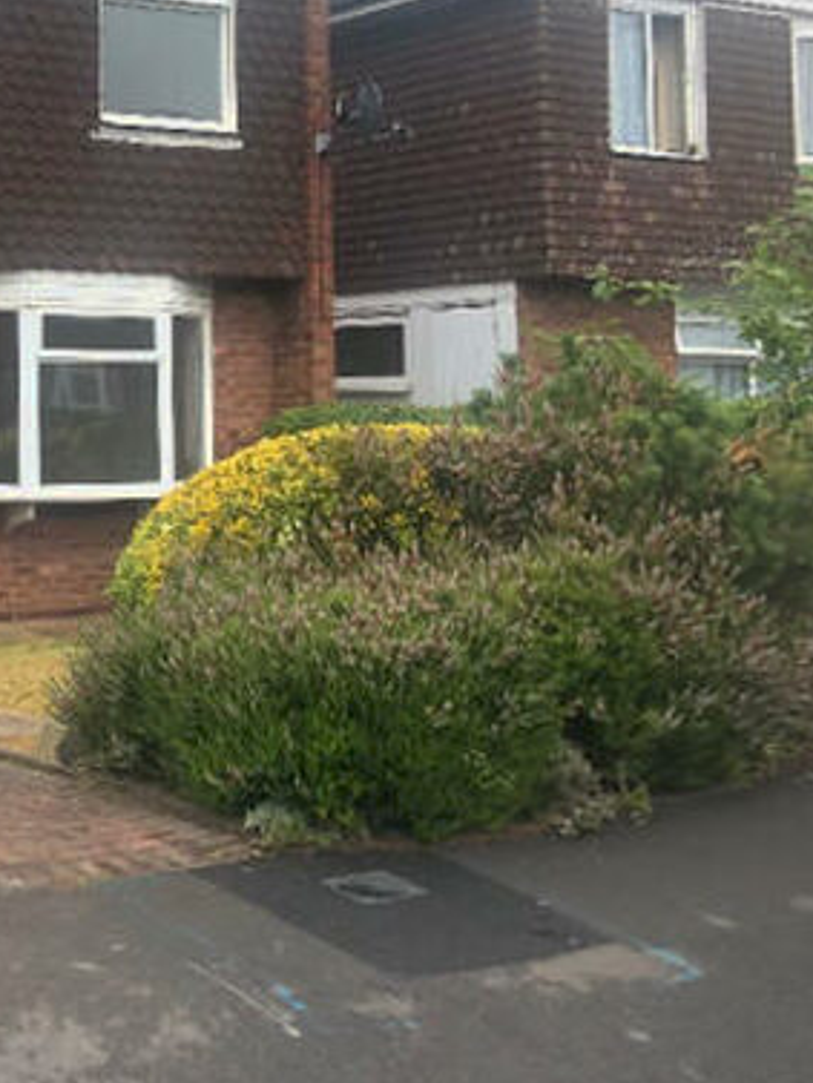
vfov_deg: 36.4
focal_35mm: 52
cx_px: -158
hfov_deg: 25.3
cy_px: 355
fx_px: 1627
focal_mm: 3.99
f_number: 1.8
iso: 20
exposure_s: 1/676
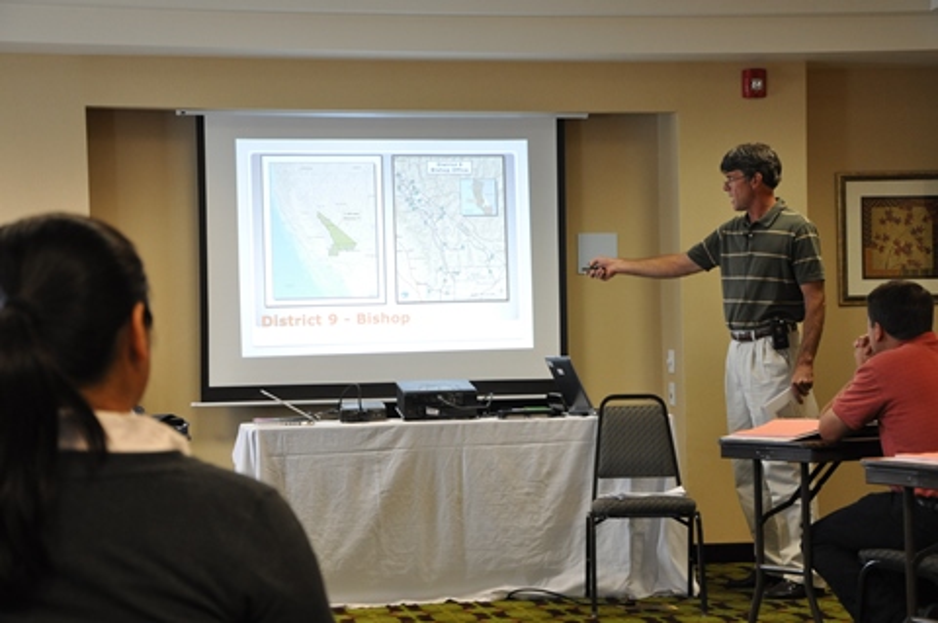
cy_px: 312
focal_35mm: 75
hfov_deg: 27.0
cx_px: 469
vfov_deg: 18.1
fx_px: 1952
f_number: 5
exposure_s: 1/25
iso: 800
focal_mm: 50
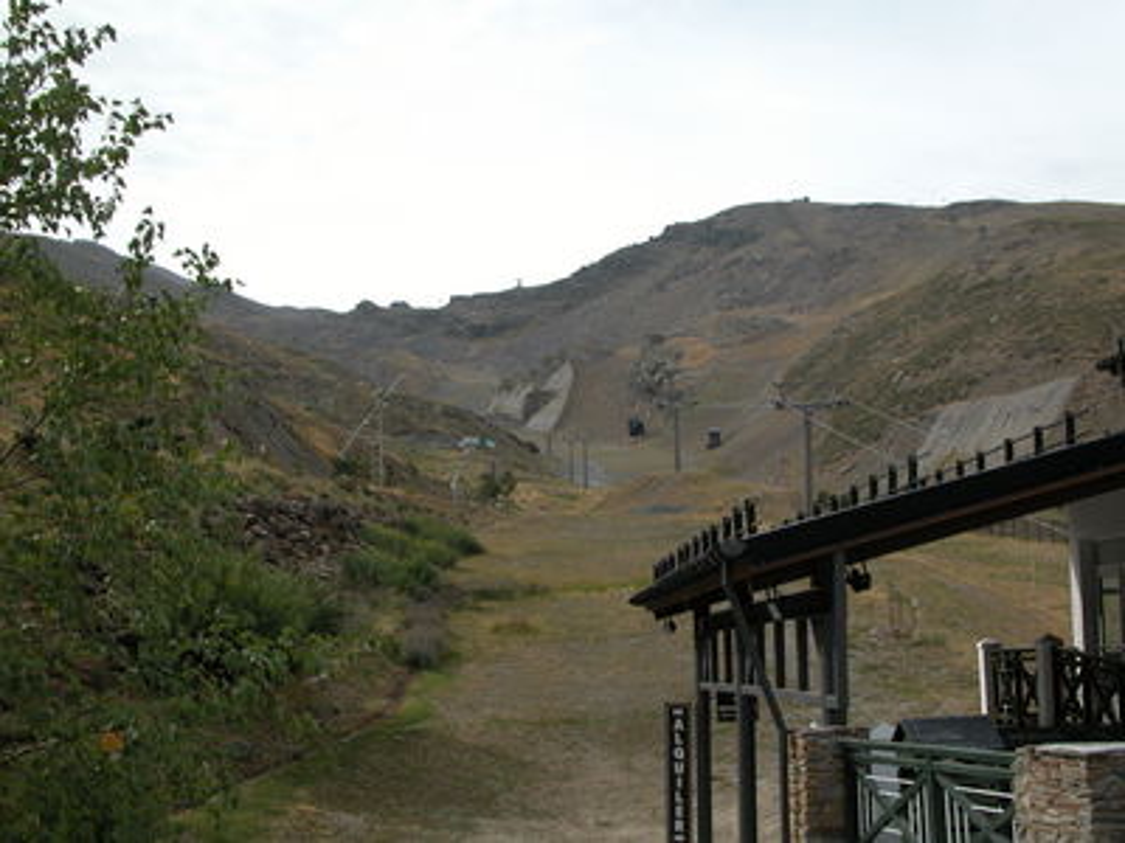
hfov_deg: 35.5
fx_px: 1755
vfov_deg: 27.0
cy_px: 422
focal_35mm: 54
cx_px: 562
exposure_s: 1/298
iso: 100
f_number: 6.2
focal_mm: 13.7
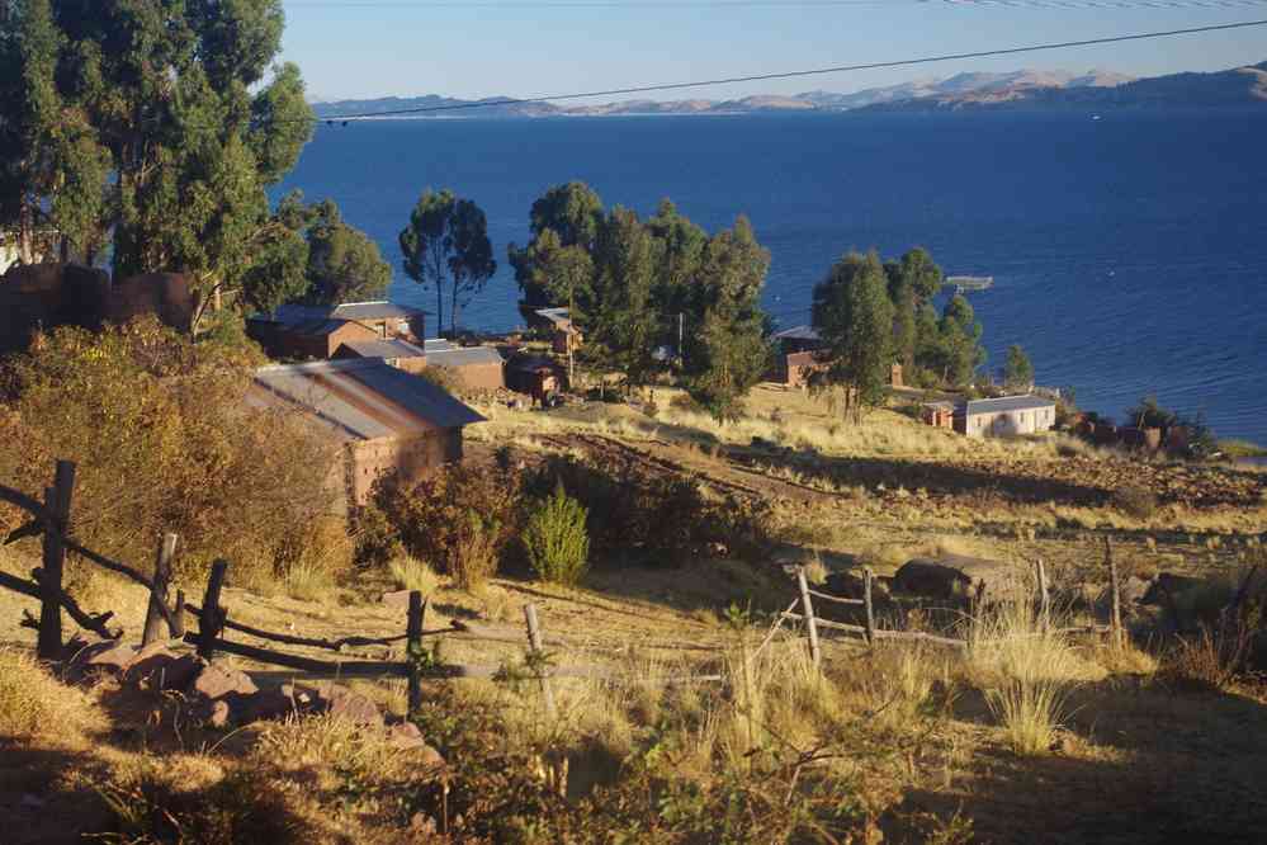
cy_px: 422
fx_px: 2270
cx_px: 634
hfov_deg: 31.2
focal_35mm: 64
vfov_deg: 21.1
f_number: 8
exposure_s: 1/80
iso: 200
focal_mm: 43
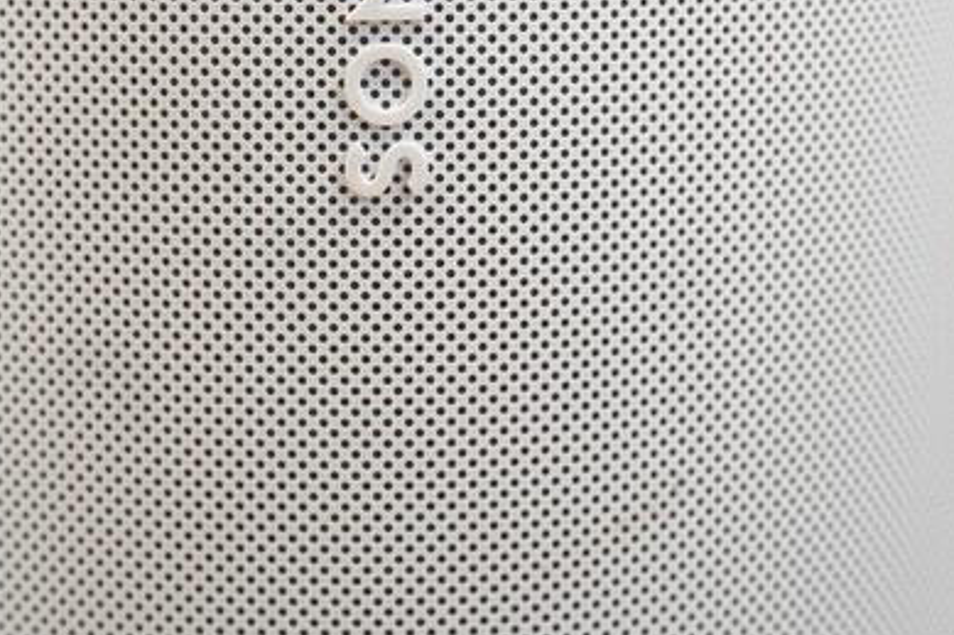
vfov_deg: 7.0
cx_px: 424
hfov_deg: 10.6
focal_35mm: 195
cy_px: 97
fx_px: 5162
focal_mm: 73
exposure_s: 1/125
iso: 1250
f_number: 5.6
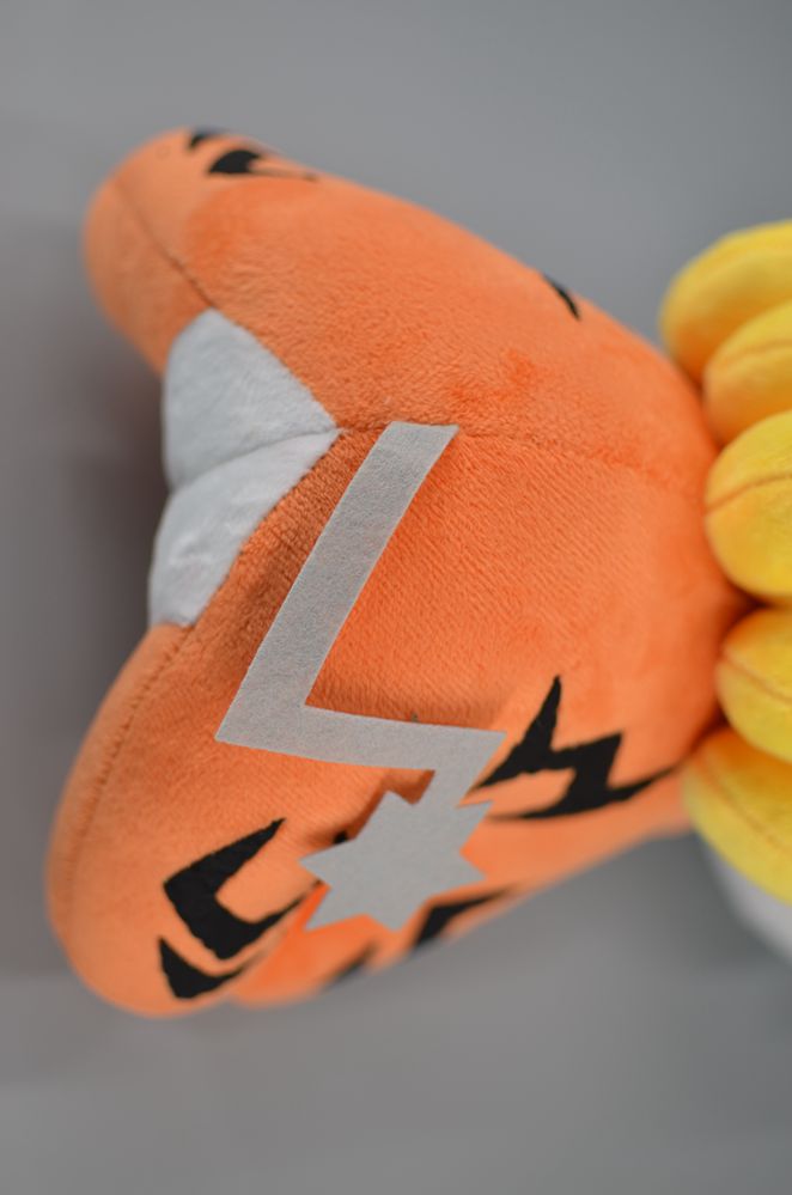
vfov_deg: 37.9
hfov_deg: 25.6
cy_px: 598
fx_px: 1740
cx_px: 396
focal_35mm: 52
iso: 100
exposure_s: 1/400
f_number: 1.8
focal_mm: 35
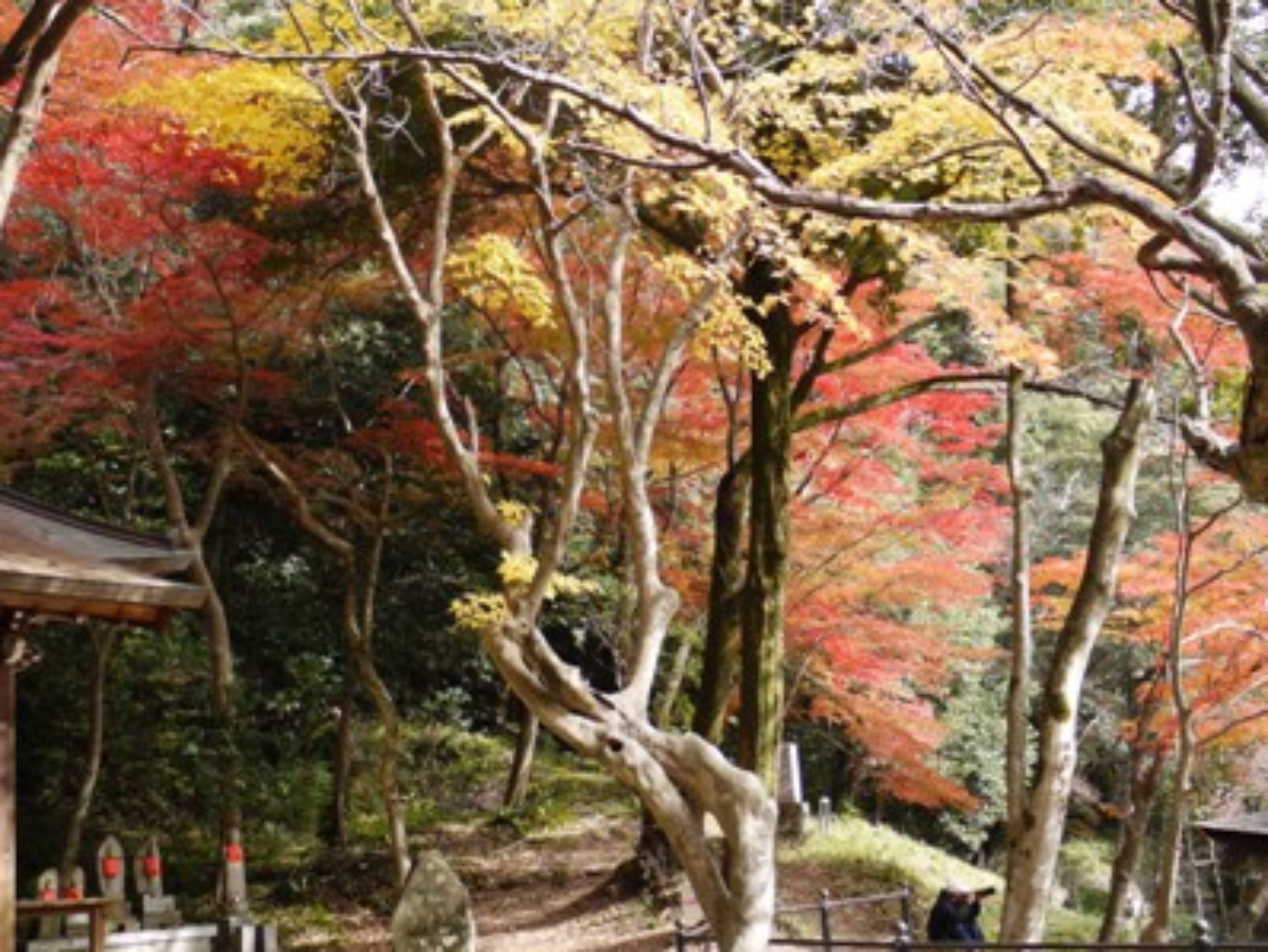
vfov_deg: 32.2
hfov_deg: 41.8
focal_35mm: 45
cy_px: 430
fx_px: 1649
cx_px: 494
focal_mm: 14
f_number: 3.5
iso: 100
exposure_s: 1/125
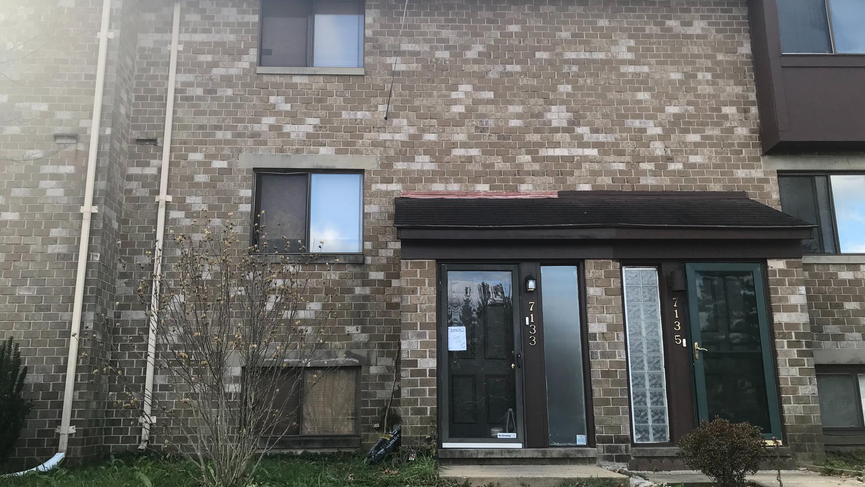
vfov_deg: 37.8
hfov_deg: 62.6
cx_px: 437
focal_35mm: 31
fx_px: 711
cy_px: 258
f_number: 1.8
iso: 20
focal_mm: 3.99
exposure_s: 1/441
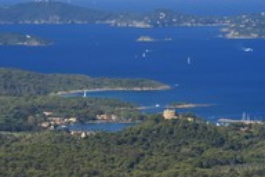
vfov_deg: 4.6
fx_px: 2179
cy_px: 189
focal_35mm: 296
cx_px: 134
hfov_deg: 7.0
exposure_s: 1/1600
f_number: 10
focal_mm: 135
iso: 800
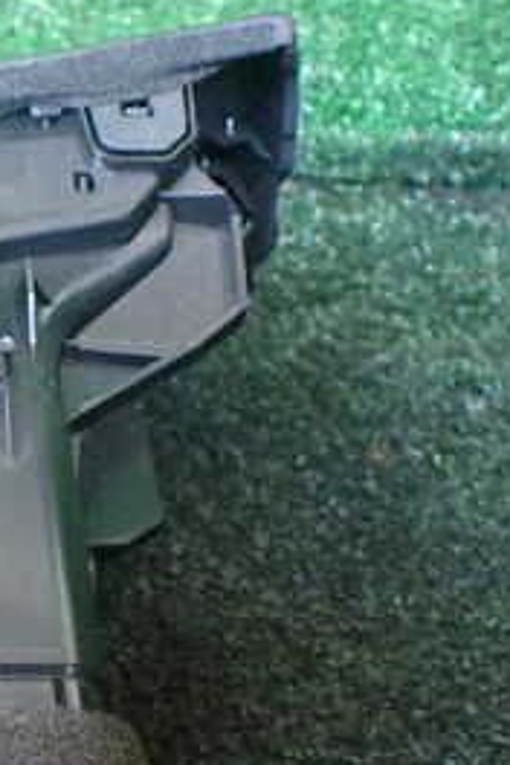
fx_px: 1509
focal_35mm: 71
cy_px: 481
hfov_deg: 17.6
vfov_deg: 28.3
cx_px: -206
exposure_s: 1/80
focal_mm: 5.4
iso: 800
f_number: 2.3
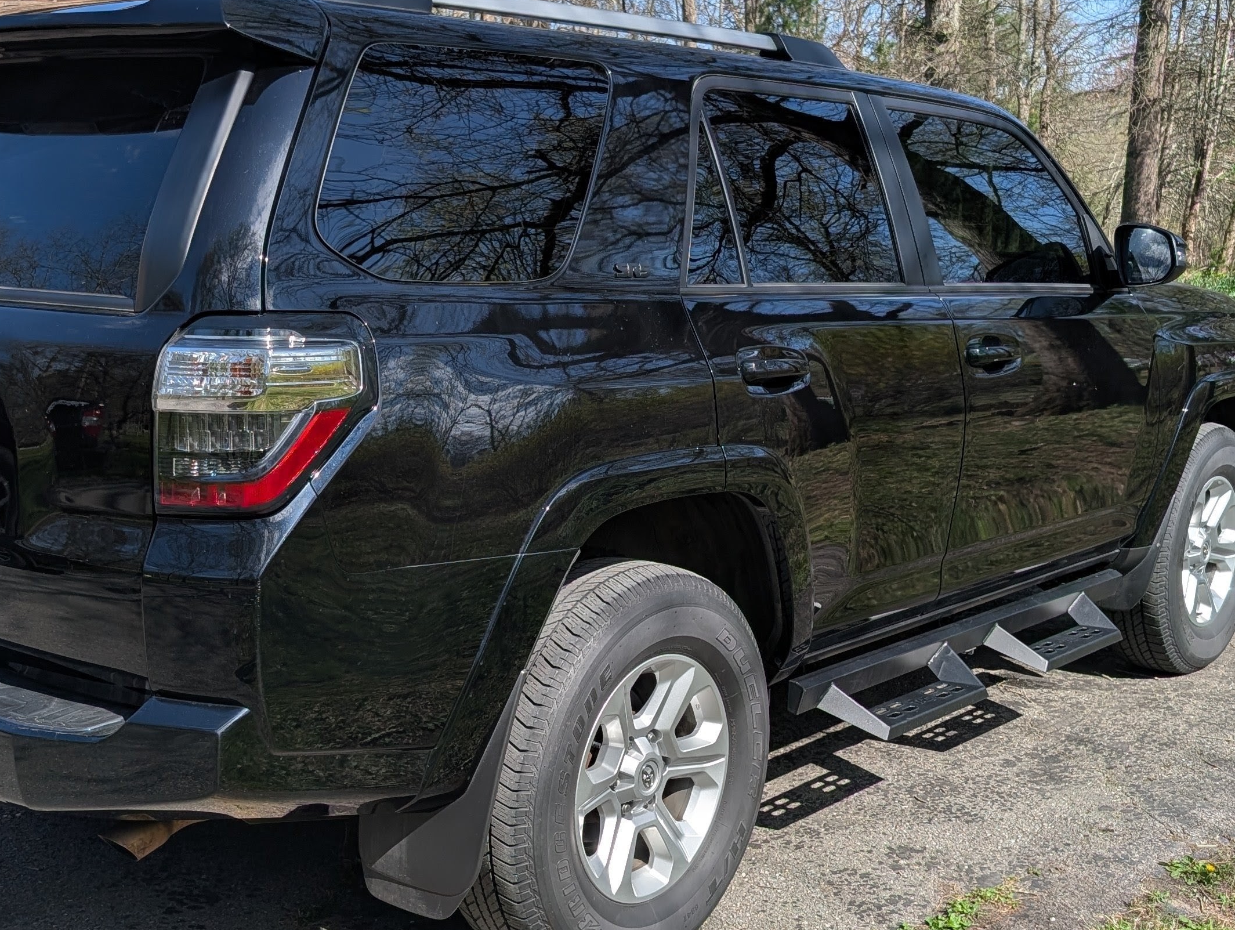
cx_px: 571
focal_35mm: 46
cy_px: 475
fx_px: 1643
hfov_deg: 41.2
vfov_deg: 31.6
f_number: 1.68
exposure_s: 1/912
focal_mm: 6.9
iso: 21
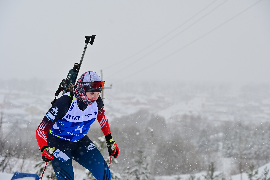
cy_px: 90
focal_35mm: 105
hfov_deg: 19.5
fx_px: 787
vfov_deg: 13.0
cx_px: 135
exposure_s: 1/2000
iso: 640
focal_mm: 105
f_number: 5.6
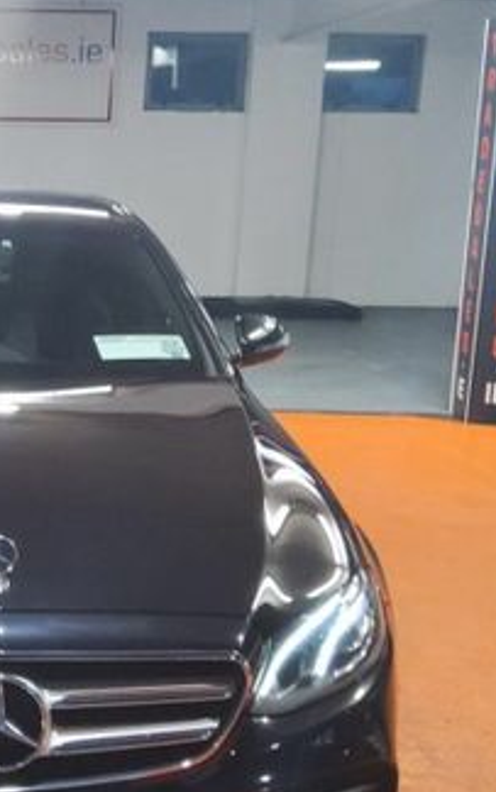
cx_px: -39
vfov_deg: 39.3
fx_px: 1101
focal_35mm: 51
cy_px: 491
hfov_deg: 23.9
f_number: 2
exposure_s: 1/50
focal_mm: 3.08
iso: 320
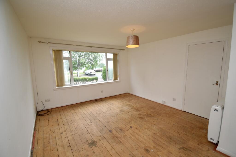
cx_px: 118
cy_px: 78
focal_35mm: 15
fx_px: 98
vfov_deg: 77.3
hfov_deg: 100.4
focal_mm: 10
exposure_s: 1/80
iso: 100
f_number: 4.5
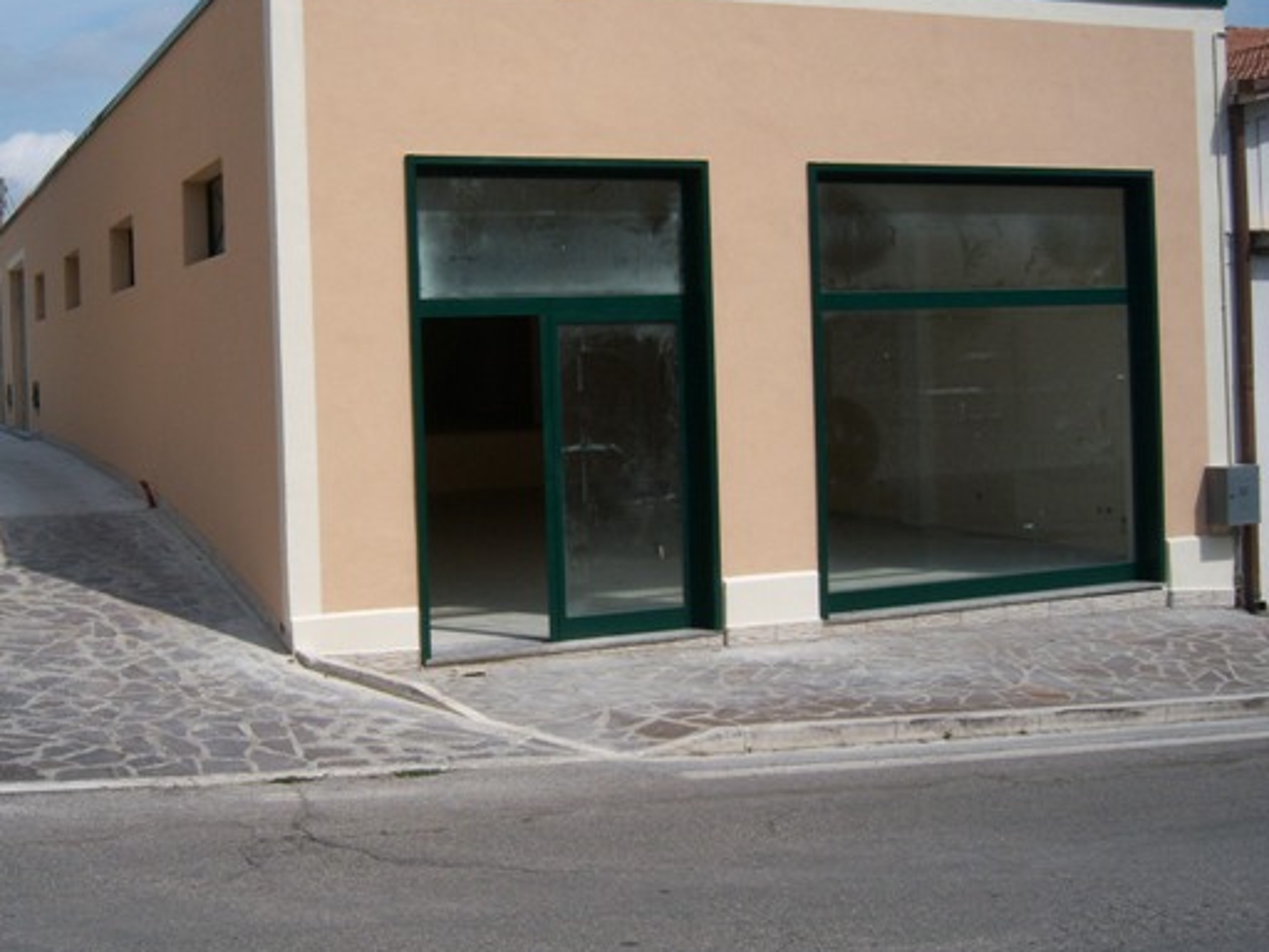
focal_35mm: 45
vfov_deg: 32.1
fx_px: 1650
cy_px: 364
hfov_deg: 41.9
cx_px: 516
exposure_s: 1/1000
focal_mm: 7.5
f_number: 4.8
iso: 80
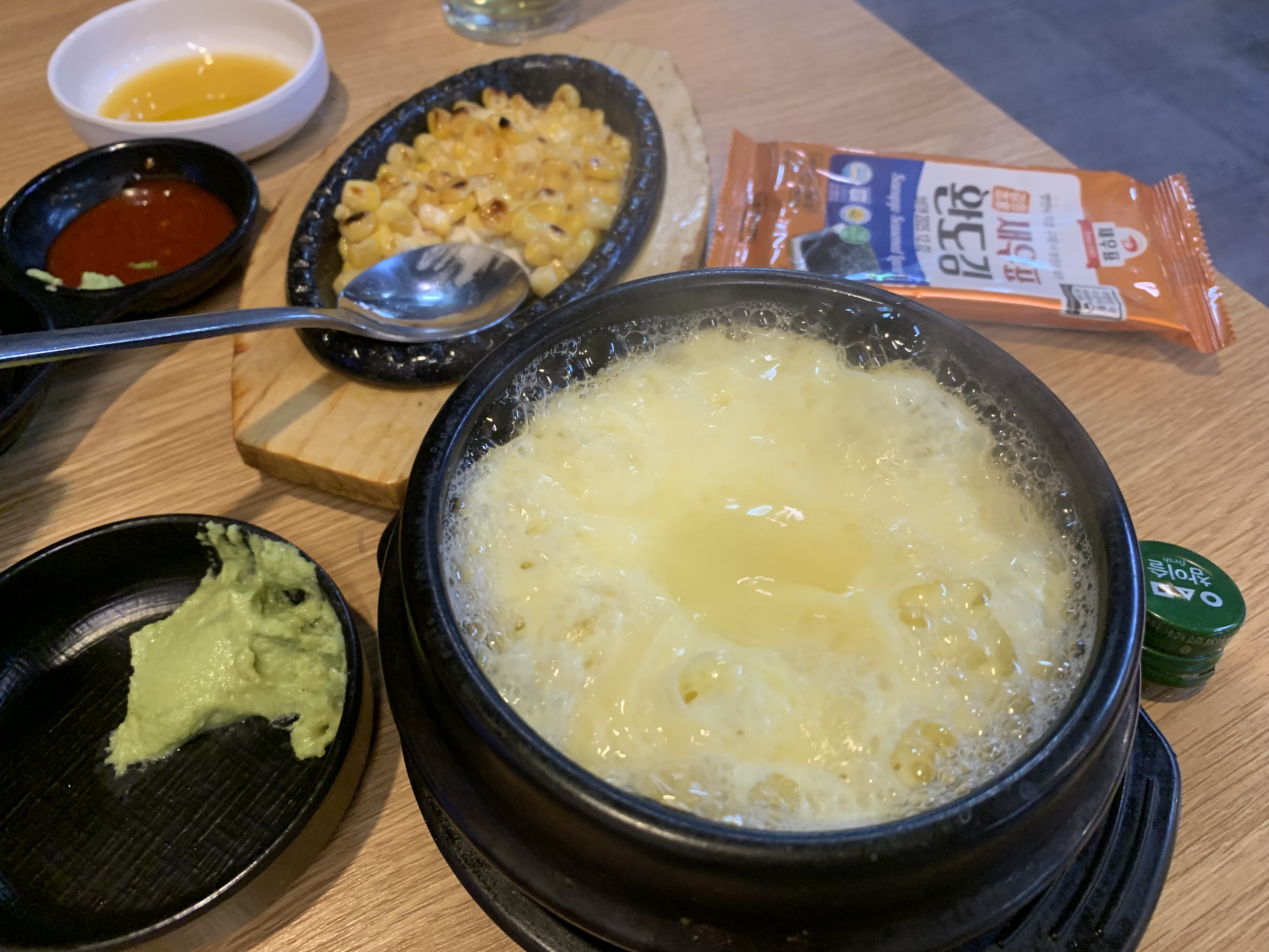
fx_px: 953
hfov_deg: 67.3
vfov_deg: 53.1
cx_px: 634
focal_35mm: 26
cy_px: 476
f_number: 1.8
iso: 250
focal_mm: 4.25
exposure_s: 1/60
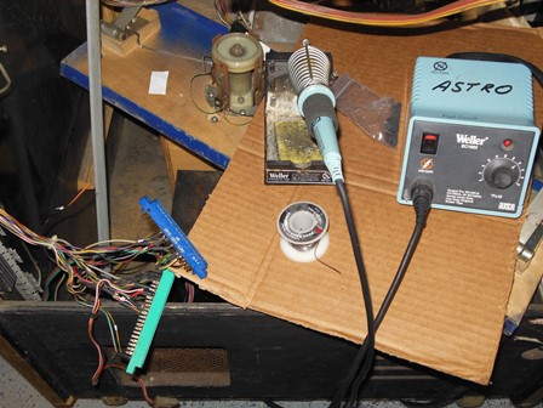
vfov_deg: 42.9
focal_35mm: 33
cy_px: 204
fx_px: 518
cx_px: 272
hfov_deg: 55.4
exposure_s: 1/30
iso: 200
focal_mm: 6
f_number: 3.5
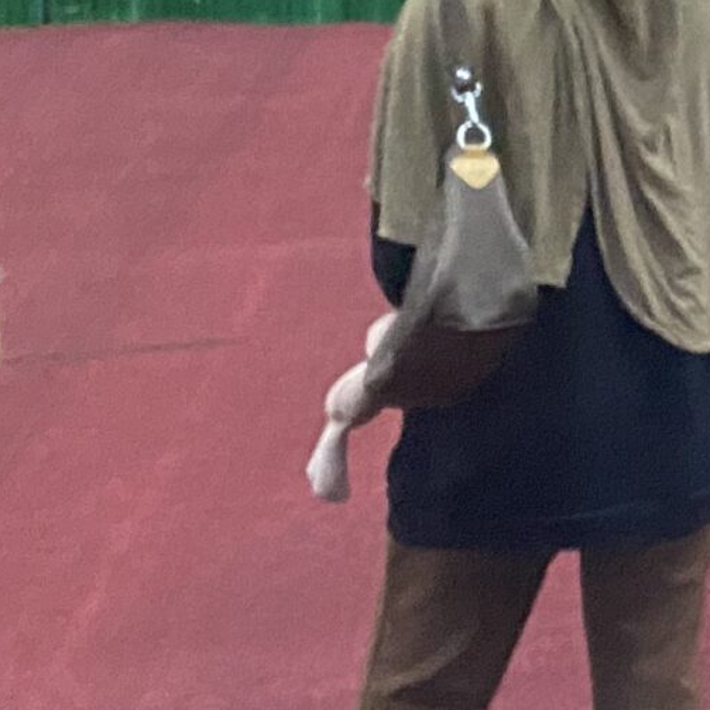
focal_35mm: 117
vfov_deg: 14.1
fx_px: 2715
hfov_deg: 12.6
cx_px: 1519
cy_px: -295
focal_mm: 4.25
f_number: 1.8
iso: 640
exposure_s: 1/39
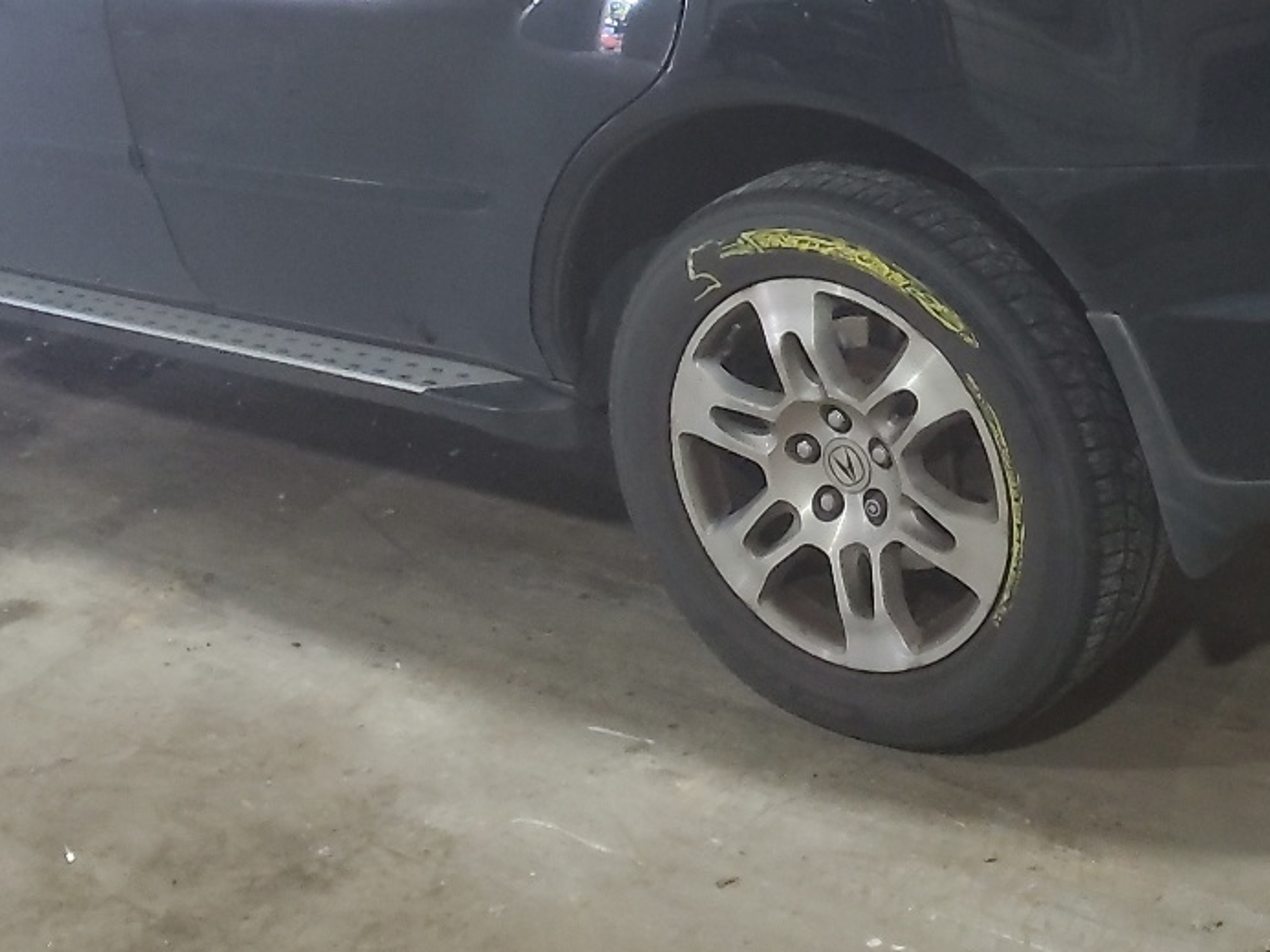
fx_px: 2202
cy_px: 112
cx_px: 717
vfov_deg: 23.8
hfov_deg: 32.1
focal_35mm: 60
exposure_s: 1/60.2
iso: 391
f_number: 1.5
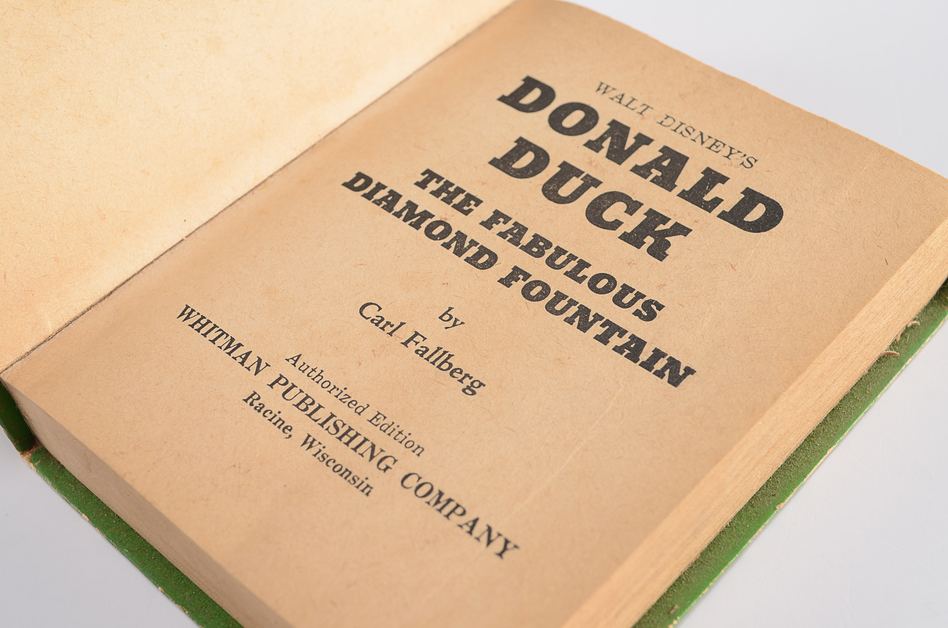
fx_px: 1340
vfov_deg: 26.4
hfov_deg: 39.0
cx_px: 474
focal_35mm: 51
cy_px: 314
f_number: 9
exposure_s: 1/80
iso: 100
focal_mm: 34
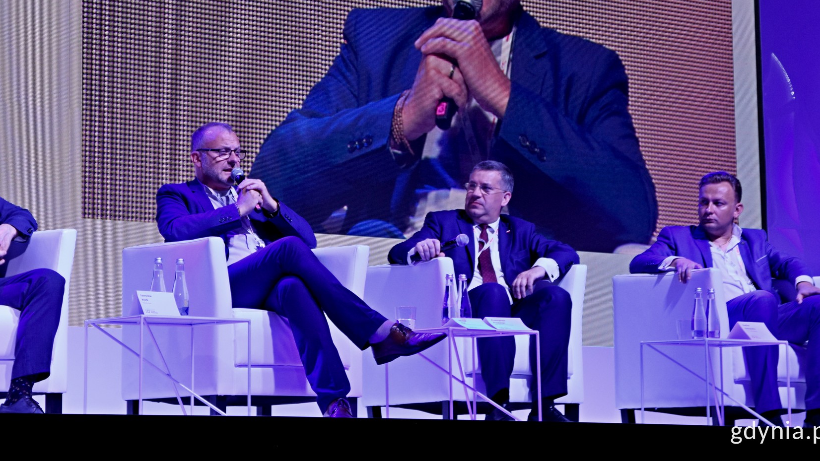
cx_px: 353
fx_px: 2457
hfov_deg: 18.9
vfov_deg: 10.7
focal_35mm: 113
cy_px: 125
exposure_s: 1/200
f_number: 4
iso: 400
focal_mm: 58
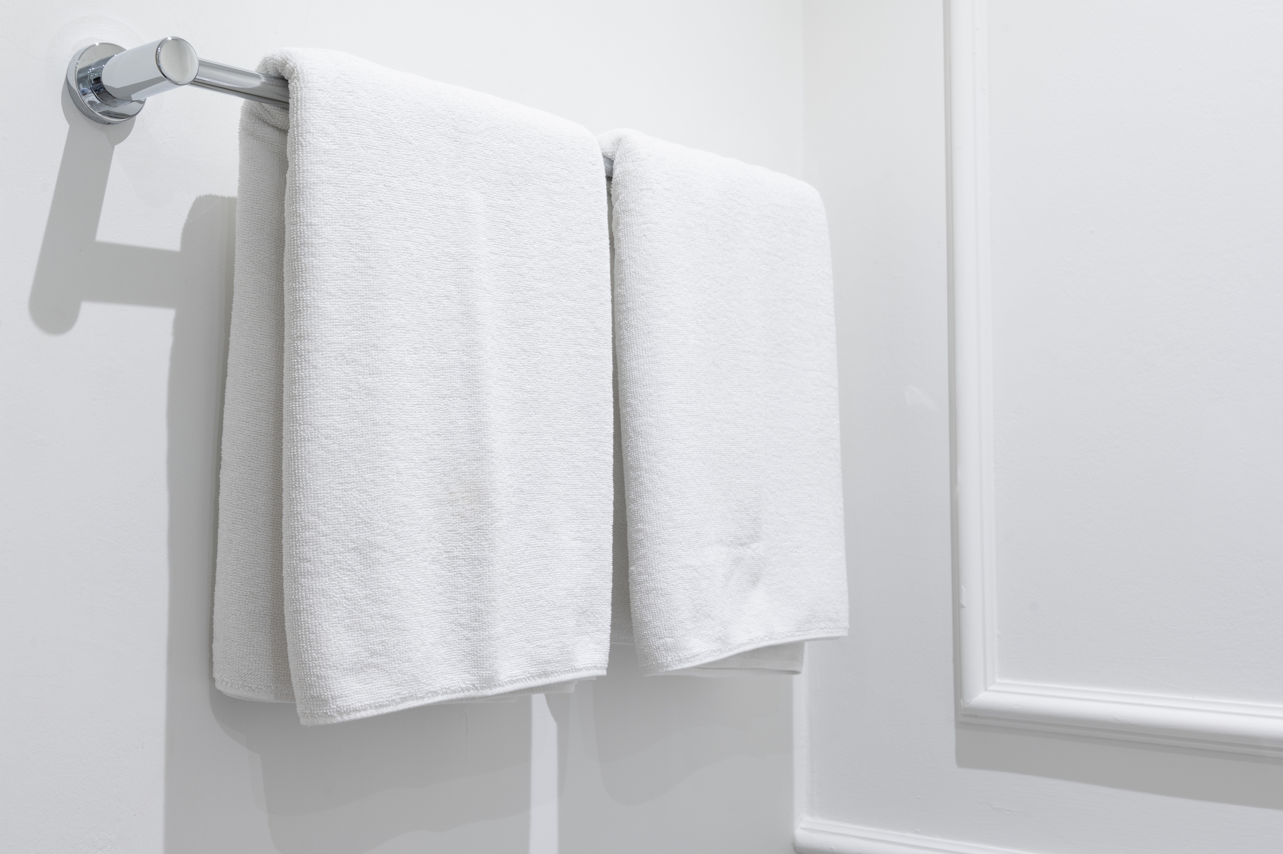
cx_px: 642
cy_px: 427
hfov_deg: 48.5
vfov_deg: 33.4
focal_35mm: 40
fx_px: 1425
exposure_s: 1
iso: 100
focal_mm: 40
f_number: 10
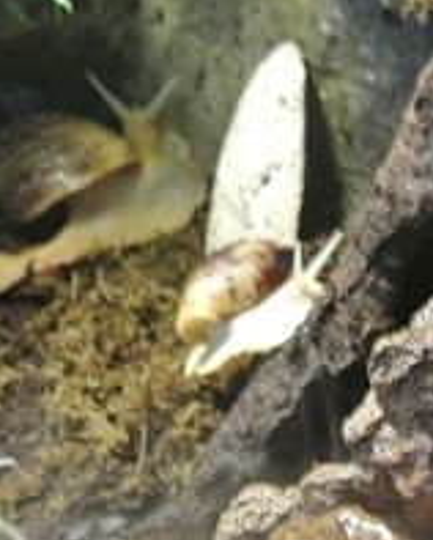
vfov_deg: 17.9
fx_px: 1711
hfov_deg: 14.4
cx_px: 200
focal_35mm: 107
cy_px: 340
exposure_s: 1/6
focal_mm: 16.9
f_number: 4.5
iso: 800
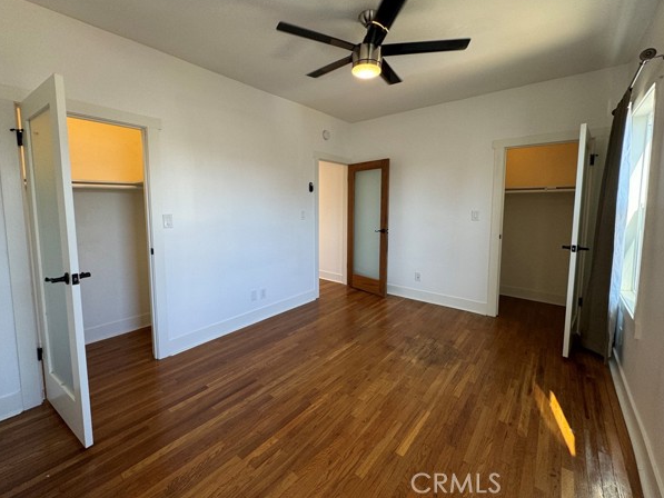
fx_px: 288
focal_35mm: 15
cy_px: 232
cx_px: 316
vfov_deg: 81.7
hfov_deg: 98.1
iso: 100
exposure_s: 1/120
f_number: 2.2
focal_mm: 2.22
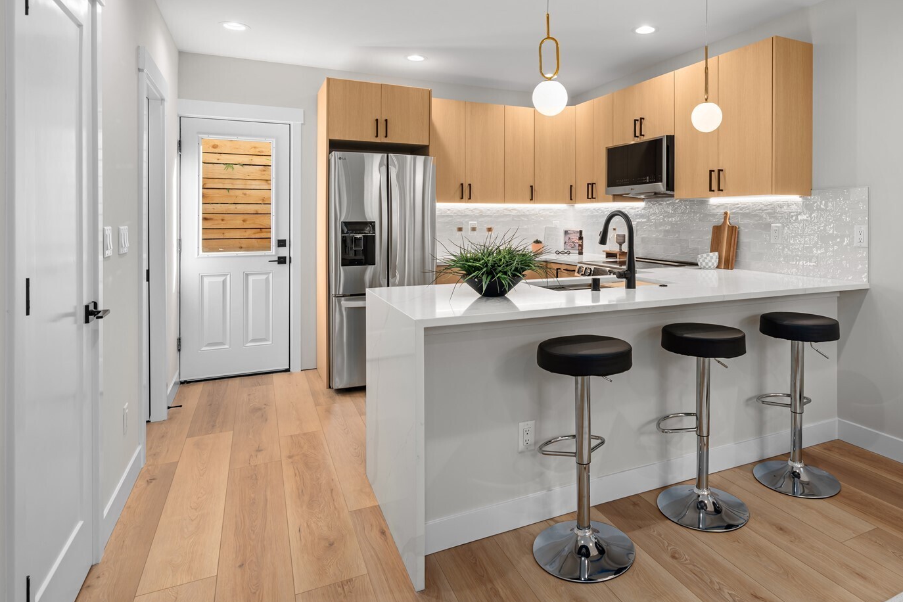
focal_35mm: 21
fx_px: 527
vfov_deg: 58.9
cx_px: 549
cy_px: 234
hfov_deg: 80.1
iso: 100
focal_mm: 17
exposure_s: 1/2.5
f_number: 8
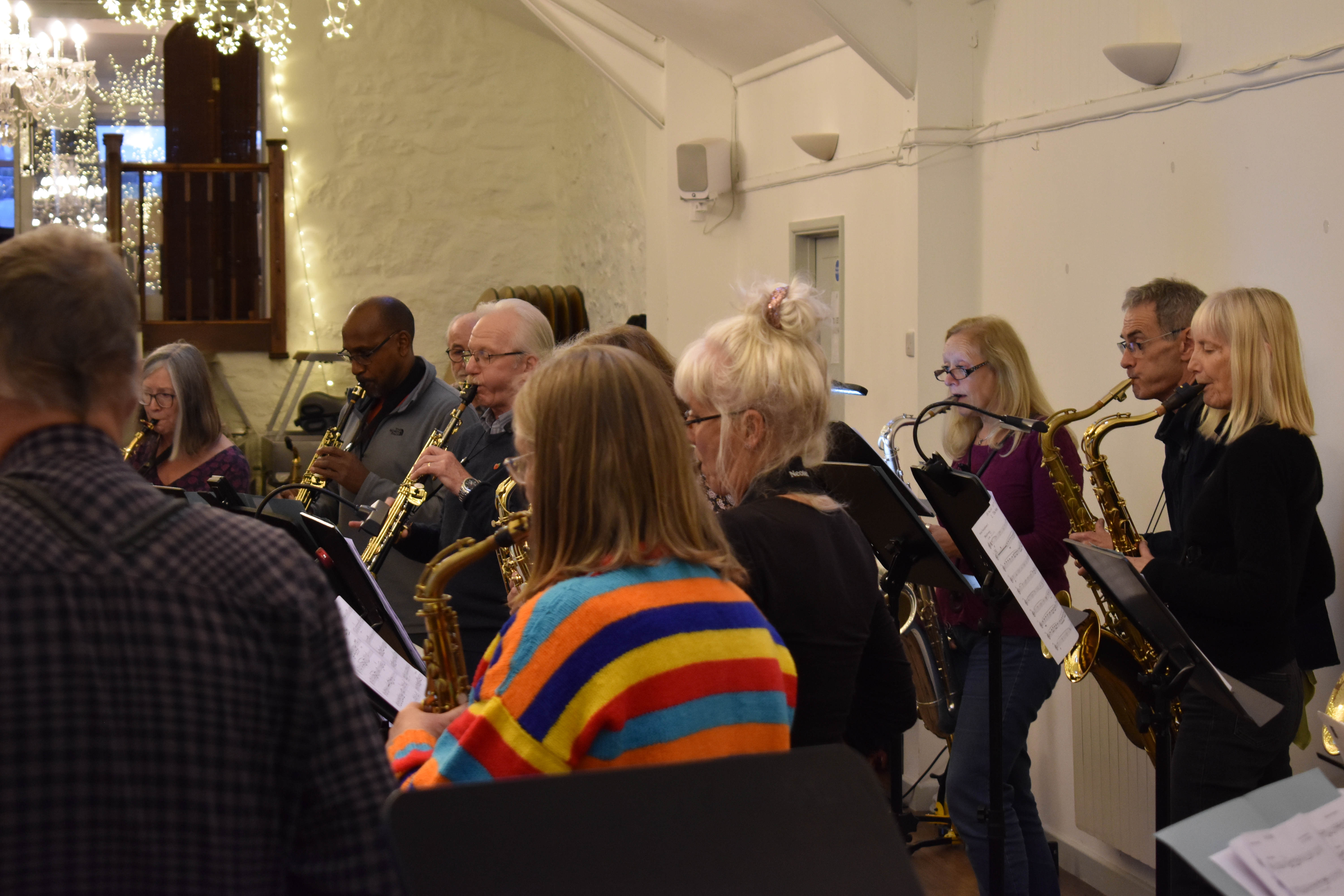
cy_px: 448
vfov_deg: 16.6
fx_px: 3080
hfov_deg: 24.6
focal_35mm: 82
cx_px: 672
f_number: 5.6
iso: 1400
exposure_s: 1/30
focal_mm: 55
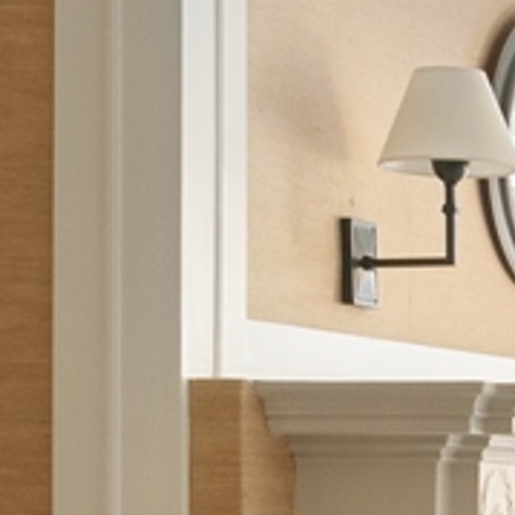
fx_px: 2592
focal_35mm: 154
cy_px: 584
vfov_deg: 11.2
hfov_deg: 8.8
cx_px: 1674
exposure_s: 2
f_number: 8
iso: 500
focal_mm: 20
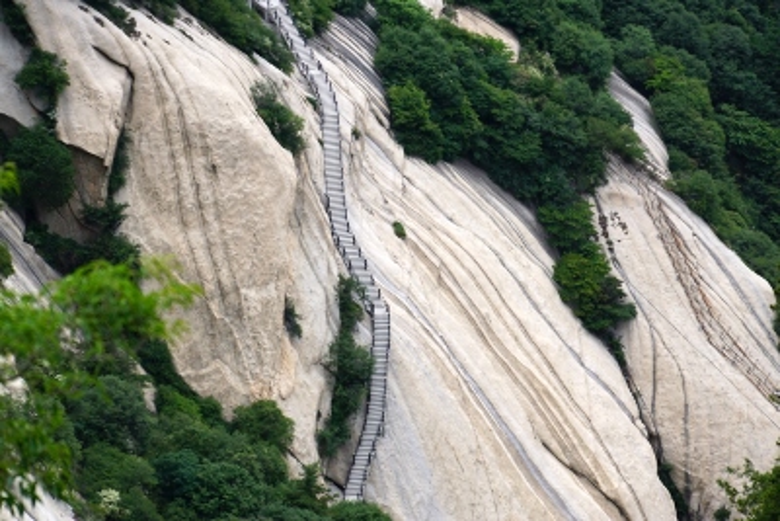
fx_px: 4389
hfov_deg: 10.2
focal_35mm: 202
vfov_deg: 6.8
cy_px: 260
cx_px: 390
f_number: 5.6
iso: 160
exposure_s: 1/250
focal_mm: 135
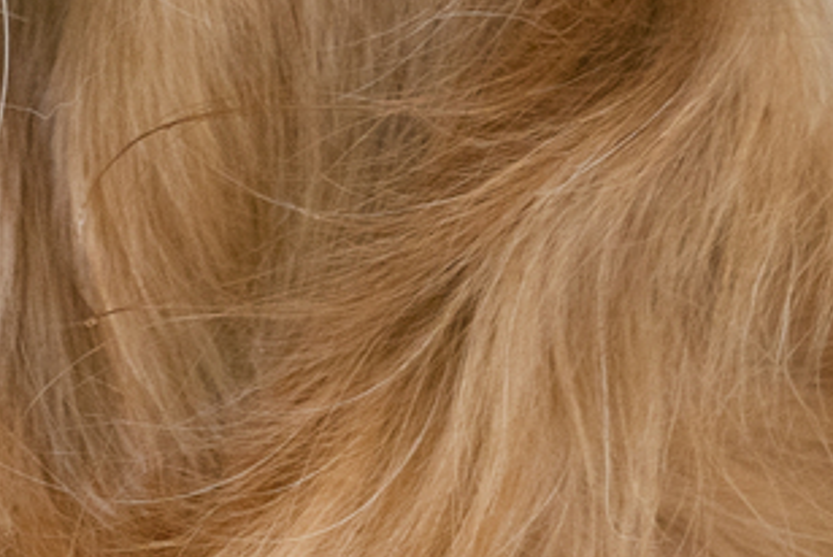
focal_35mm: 454
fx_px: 10515
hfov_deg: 4.5
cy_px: -961
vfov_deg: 3.0
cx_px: 149
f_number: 4.5
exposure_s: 1/200
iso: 1250
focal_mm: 70
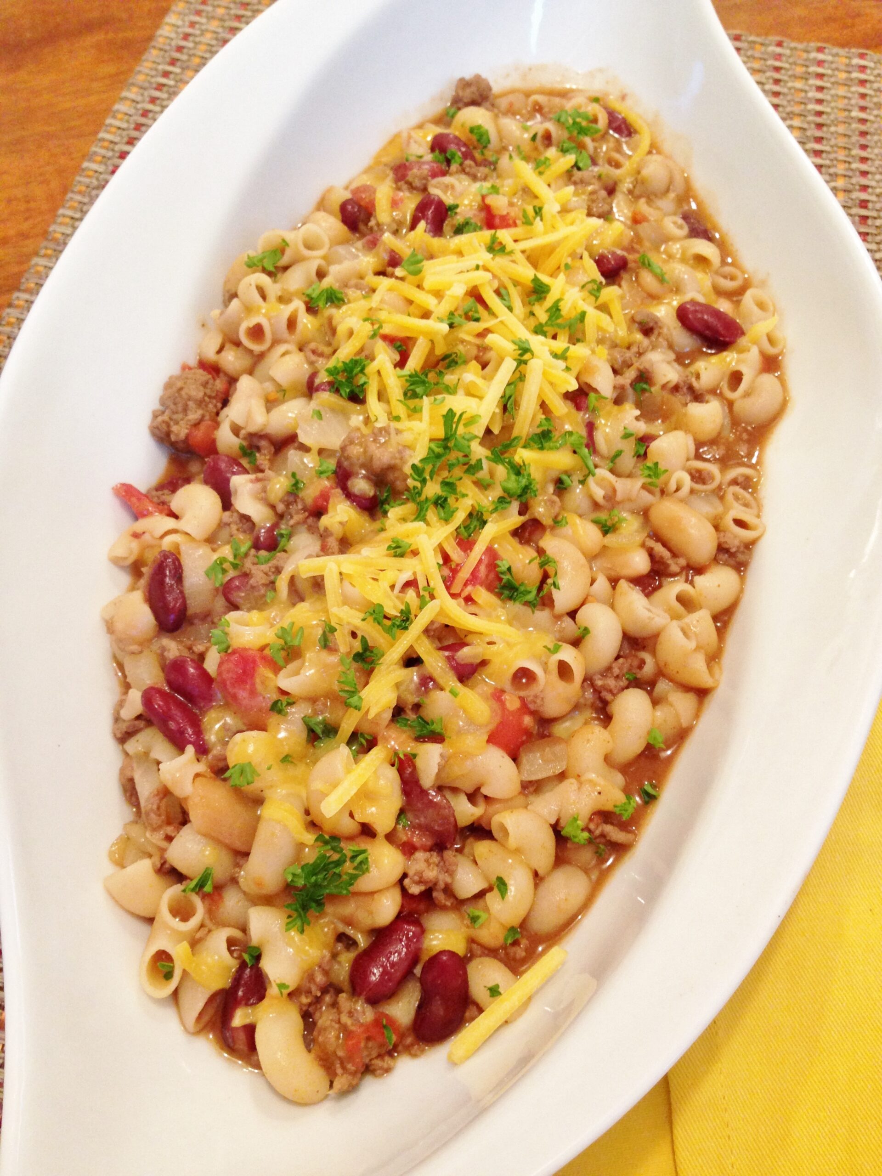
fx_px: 1121
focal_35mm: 33
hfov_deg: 42.9
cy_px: 588
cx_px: 441
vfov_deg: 55.4
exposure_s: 1/20
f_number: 2.4
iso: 200
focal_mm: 4.12
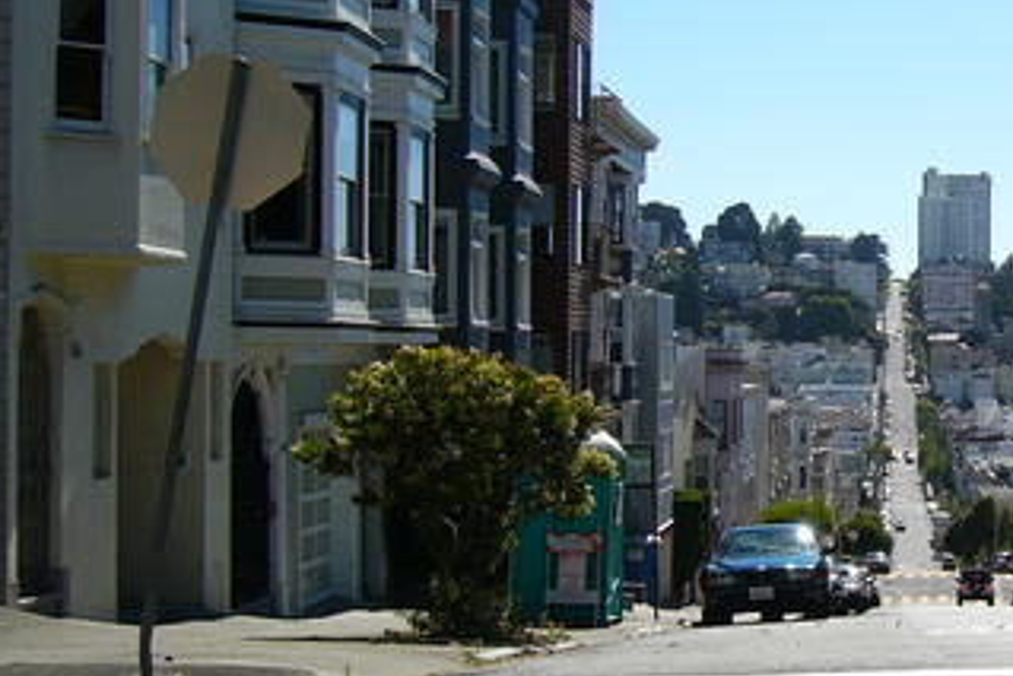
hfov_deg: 26.6
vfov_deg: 18.7
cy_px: 298
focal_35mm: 73
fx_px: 2055
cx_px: 953
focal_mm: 5.8
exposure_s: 1/200
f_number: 8
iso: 50
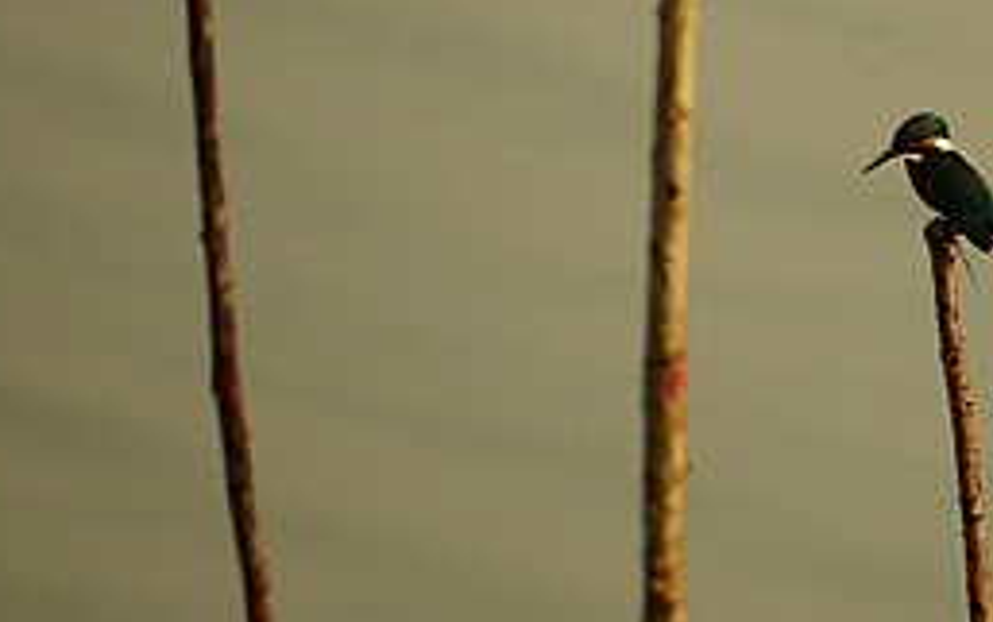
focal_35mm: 2081
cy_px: 141
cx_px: 927
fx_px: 56354
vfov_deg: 0.6
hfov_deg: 1.0
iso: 200
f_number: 8
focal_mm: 500
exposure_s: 1/400
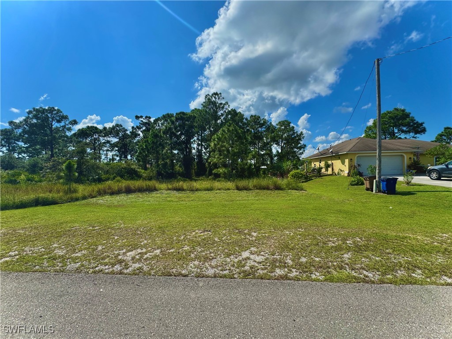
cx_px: 226
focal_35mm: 14
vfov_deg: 85.7
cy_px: 170
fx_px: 183
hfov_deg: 102.1
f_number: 2.2
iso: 50
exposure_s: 1/2342
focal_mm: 2.22
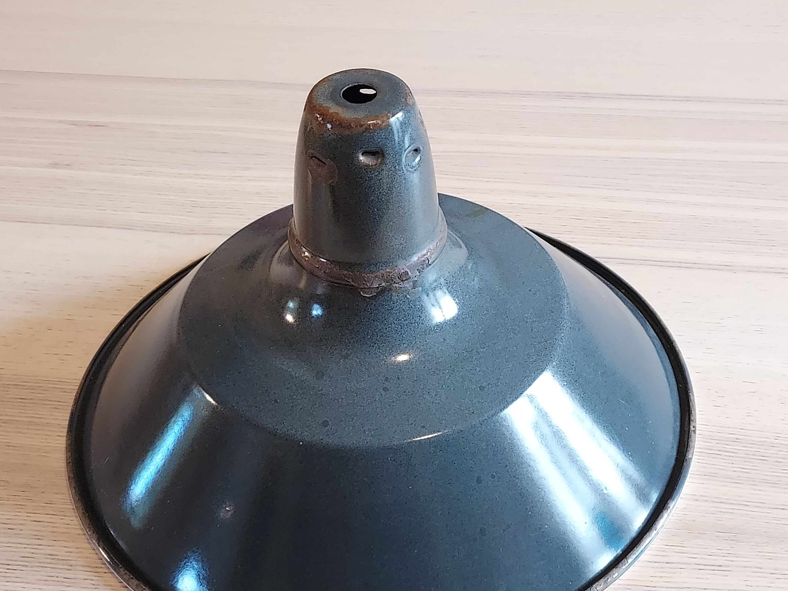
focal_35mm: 30
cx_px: 434
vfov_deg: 46.6
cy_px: 344
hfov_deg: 59.8
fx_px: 683
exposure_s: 1/50
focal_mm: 4.6
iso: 400
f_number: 1.8
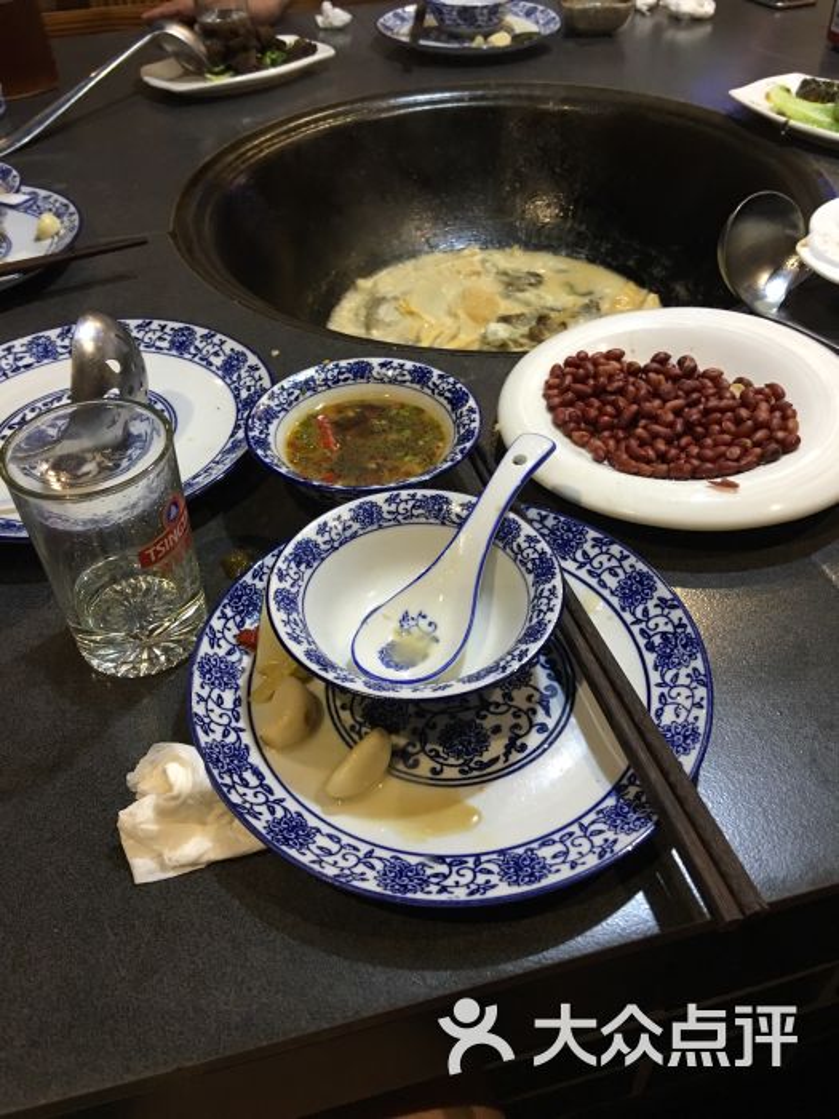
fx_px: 937
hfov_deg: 48.2
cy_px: 560
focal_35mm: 29
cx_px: 420
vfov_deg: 61.7
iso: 80
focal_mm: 4.15
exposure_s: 1/17
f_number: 2.2
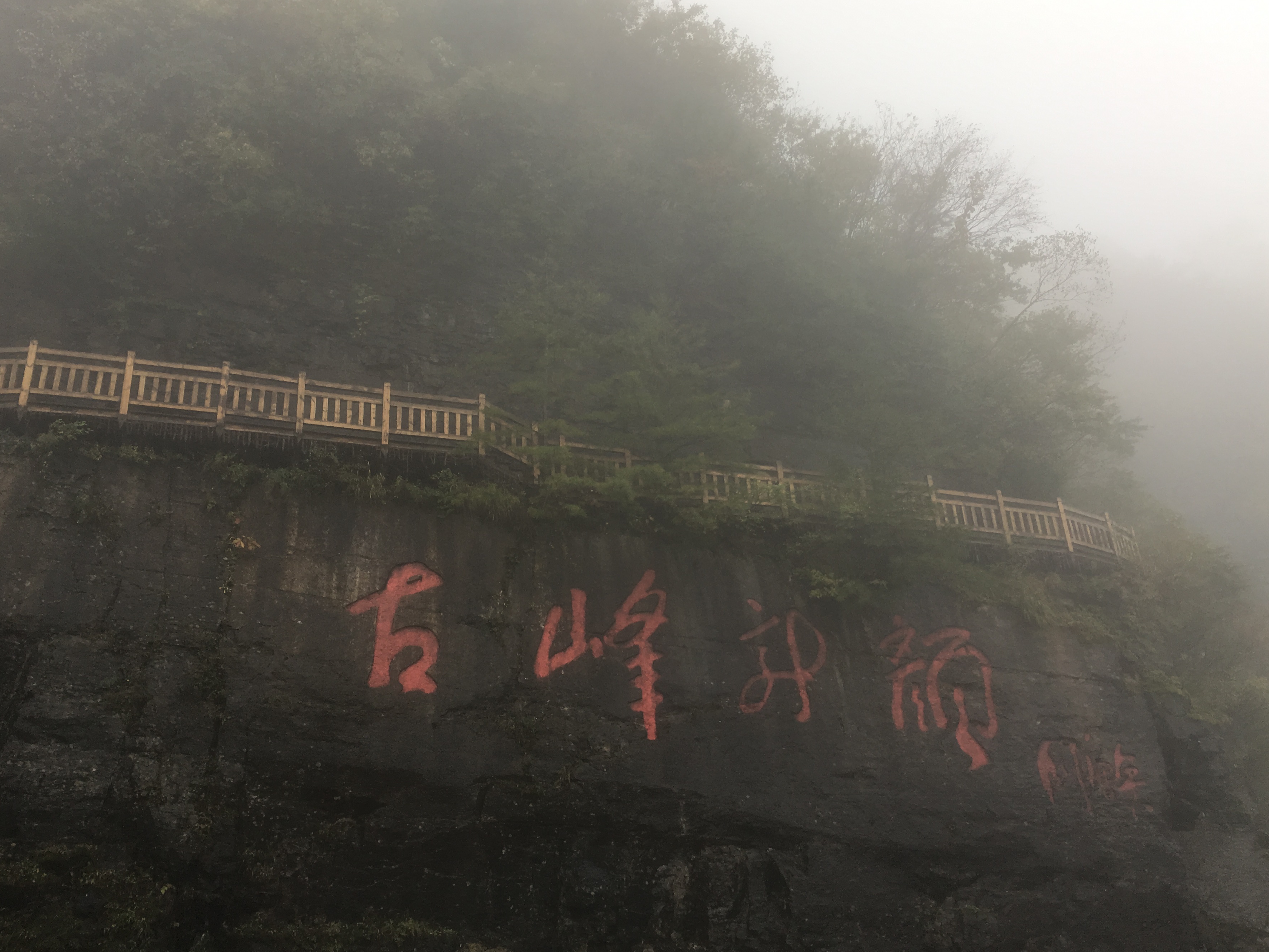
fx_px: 1210
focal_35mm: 33
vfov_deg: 42.9
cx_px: 622
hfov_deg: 55.4
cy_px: 458
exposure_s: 1/102
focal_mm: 4.15
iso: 25
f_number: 2.2
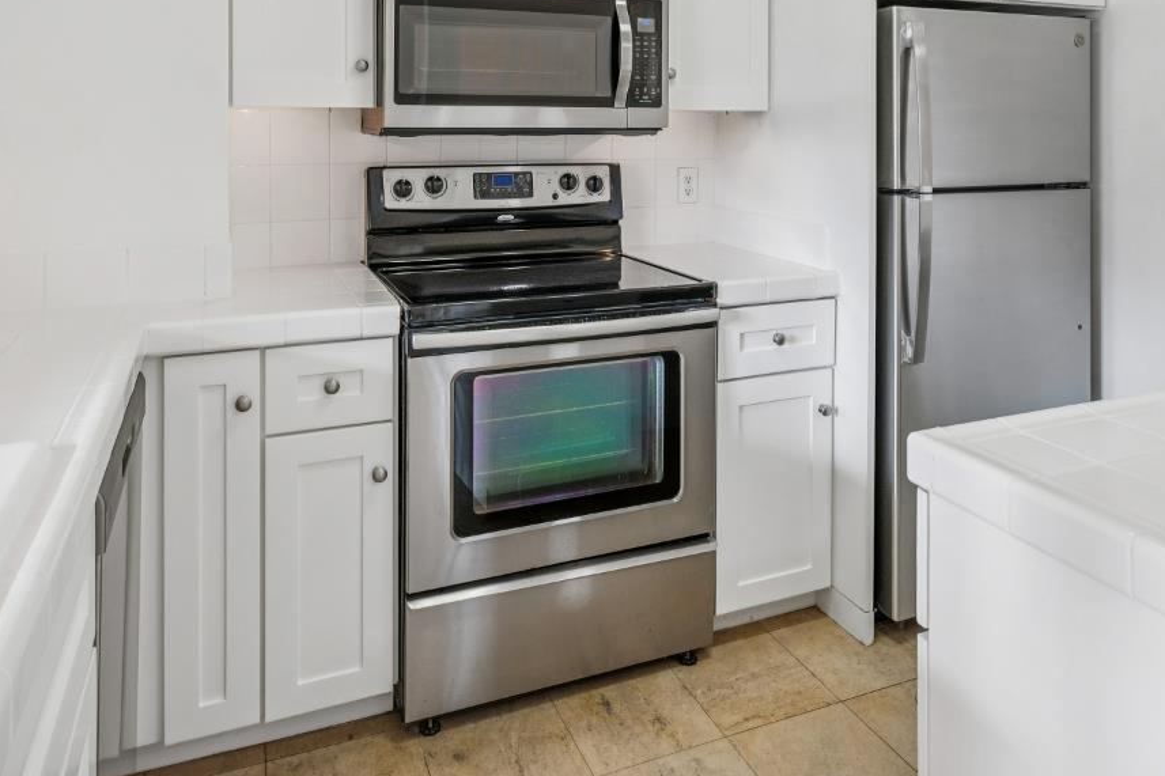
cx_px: 625
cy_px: 140
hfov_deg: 65.4
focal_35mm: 28
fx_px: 906
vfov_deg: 43.9
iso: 250
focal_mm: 16
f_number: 6.3
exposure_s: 1/15
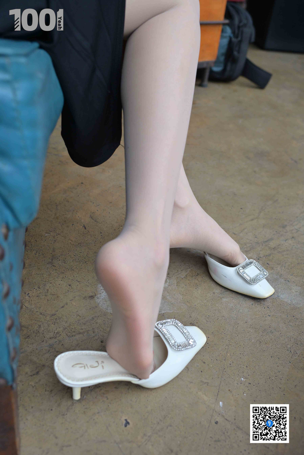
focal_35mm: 35
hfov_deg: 37.9
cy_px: 228
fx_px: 443
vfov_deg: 54.4
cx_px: 152
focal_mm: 35
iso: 800
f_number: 5
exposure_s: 1/250
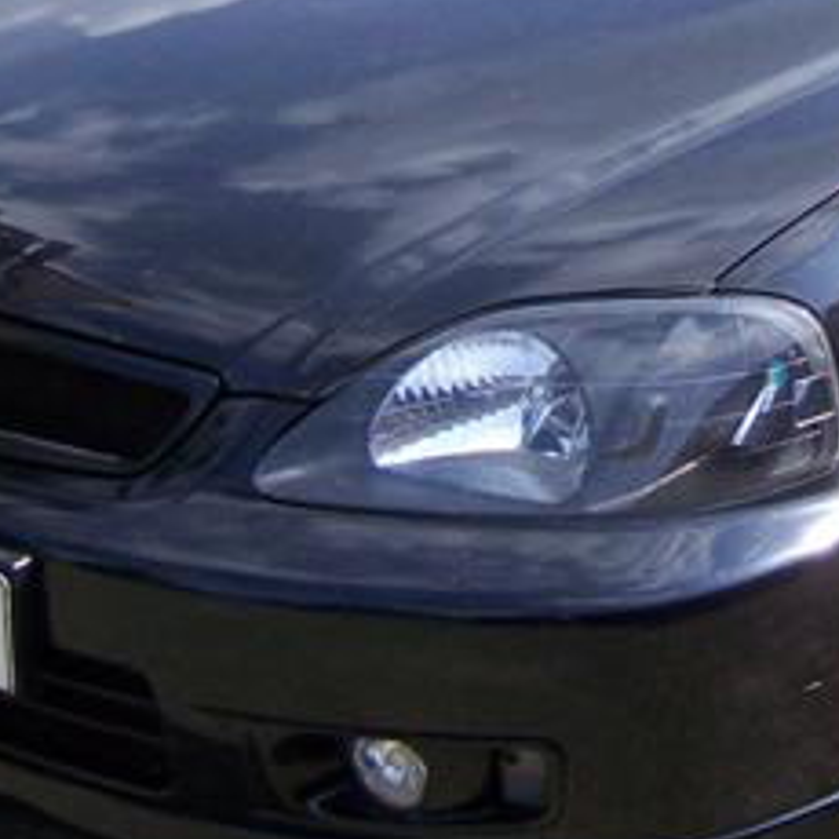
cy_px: 51
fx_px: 3208
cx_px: 773
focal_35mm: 117
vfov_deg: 14.7
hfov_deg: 14.7
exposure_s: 1/500
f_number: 2.8
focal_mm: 6.3
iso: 64
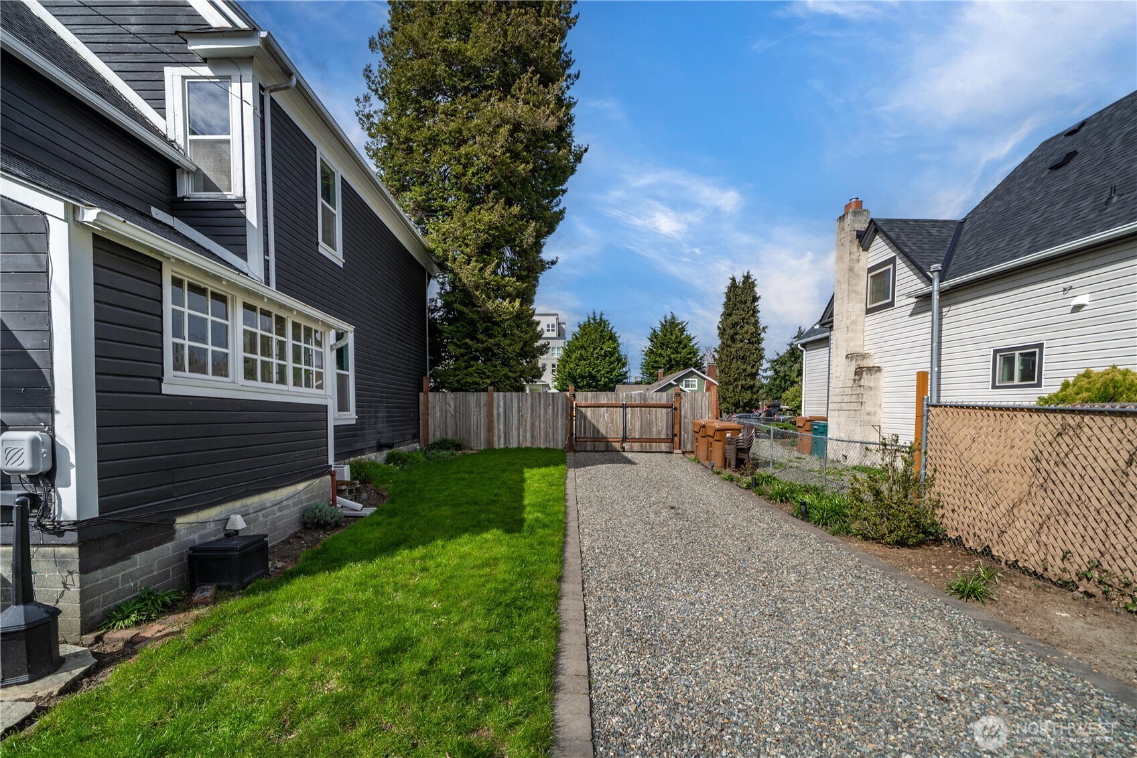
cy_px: 379
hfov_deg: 104.3
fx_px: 442
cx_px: 568
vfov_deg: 81.2
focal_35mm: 14
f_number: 6.7
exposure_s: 1/250
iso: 100
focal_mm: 14
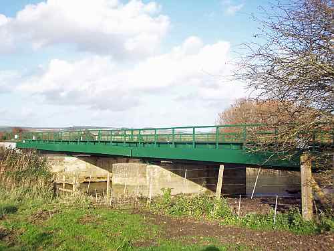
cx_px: 167
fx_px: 376
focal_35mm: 39
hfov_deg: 47.9
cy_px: 126
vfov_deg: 36.8
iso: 64
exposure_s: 1/250
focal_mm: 6.4
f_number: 3.9
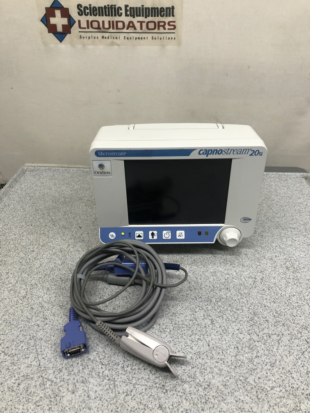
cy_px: 206
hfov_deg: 49.7
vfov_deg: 63.4
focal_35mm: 28
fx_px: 334
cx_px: 155
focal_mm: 3.99
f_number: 1.8
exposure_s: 1/40
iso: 25
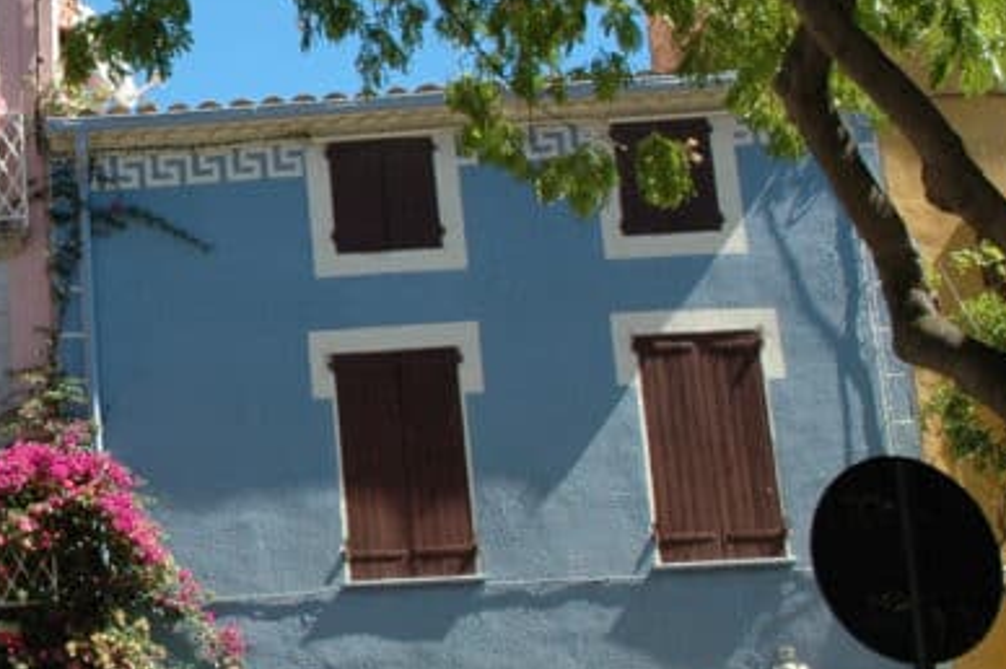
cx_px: -200
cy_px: 250
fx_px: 2429
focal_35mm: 87
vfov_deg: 15.7
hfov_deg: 21.7
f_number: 8
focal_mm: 22
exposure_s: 1/200
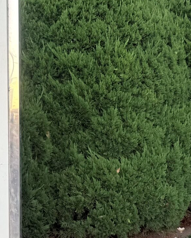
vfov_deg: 23.3
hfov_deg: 18.6
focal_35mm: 82
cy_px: 126
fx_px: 579
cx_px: 50
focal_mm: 6.76
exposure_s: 1/467
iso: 80
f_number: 1.78
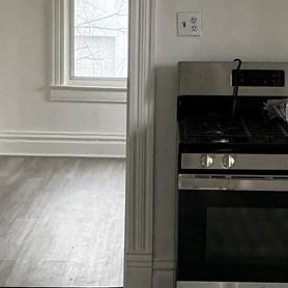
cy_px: 152
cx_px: 150
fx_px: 857
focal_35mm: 91
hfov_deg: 19.1
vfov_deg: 19.1
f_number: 1.8
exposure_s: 1/60
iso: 160
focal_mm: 3
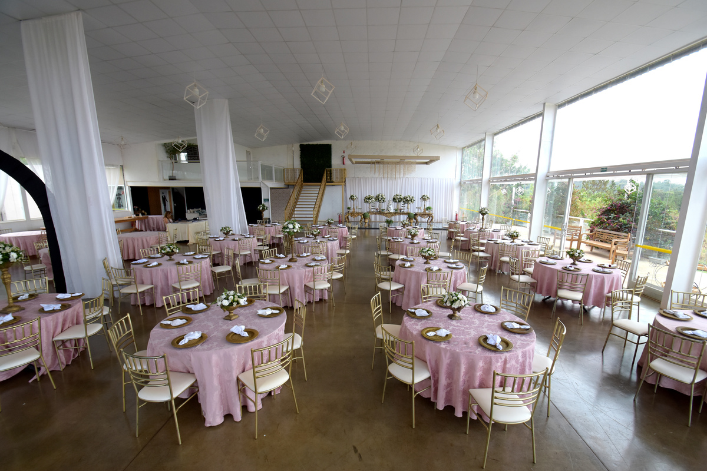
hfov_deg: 100.4
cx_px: 354
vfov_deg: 77.3
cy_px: 236
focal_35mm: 15
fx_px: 295
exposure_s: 1/160
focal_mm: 10
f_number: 5.6
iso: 640
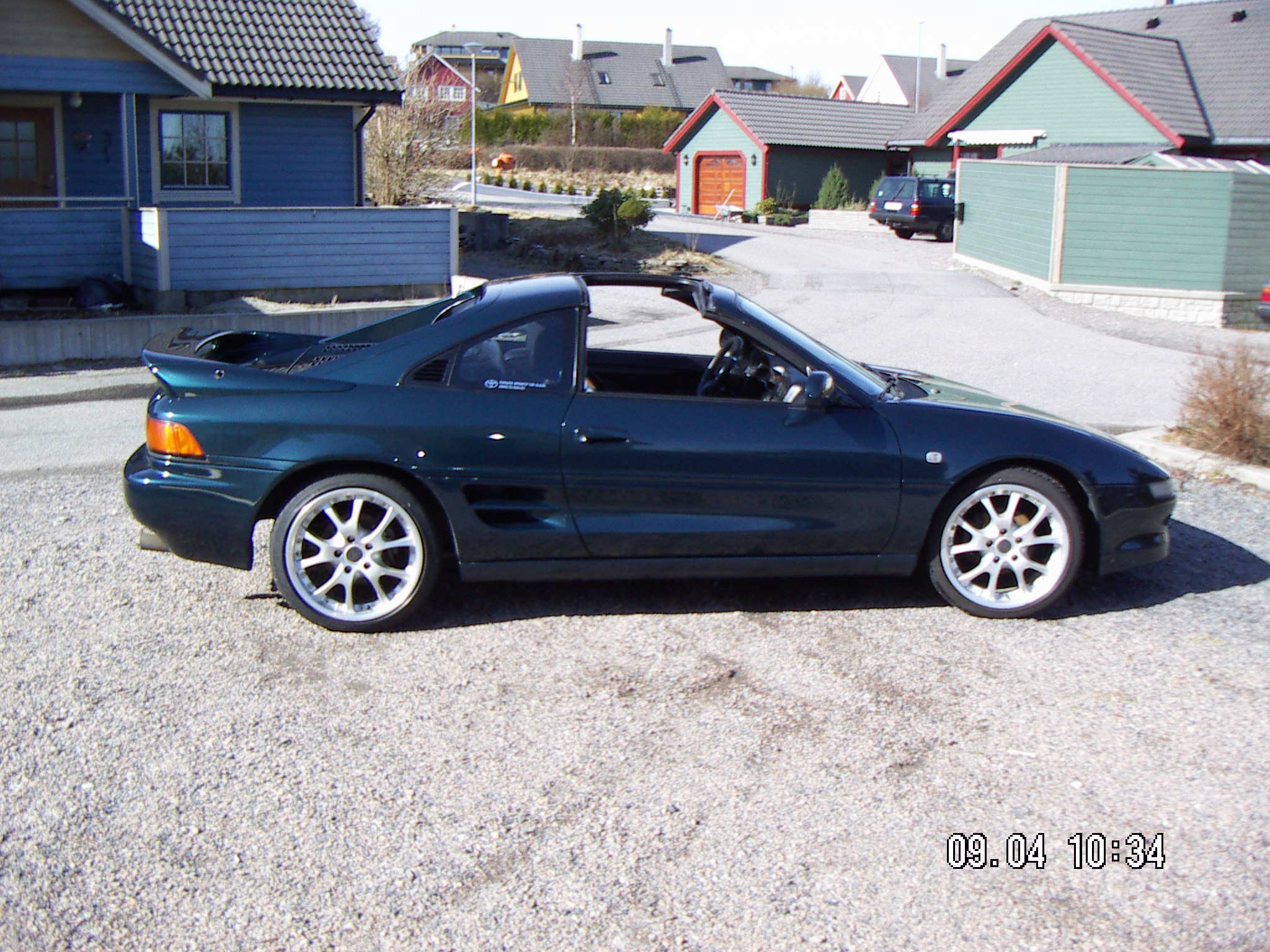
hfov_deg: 51.4
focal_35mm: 36
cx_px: 635
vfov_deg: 39.7
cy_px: 476
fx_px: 1321
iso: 50
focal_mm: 4.7
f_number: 6.7
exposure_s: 1/100
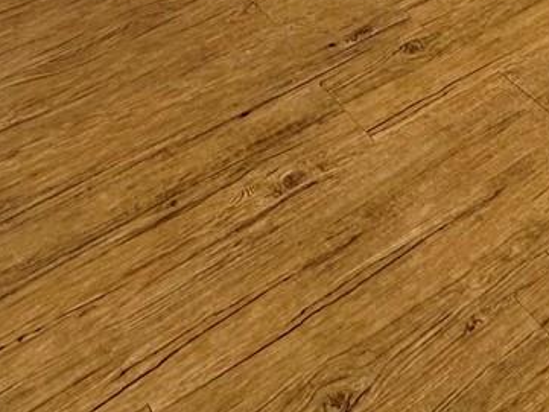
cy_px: -424
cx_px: 278
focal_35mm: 62
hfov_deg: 31.2
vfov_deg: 17.0
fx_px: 984
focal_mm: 2.22
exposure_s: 1/120
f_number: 2.2
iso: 80
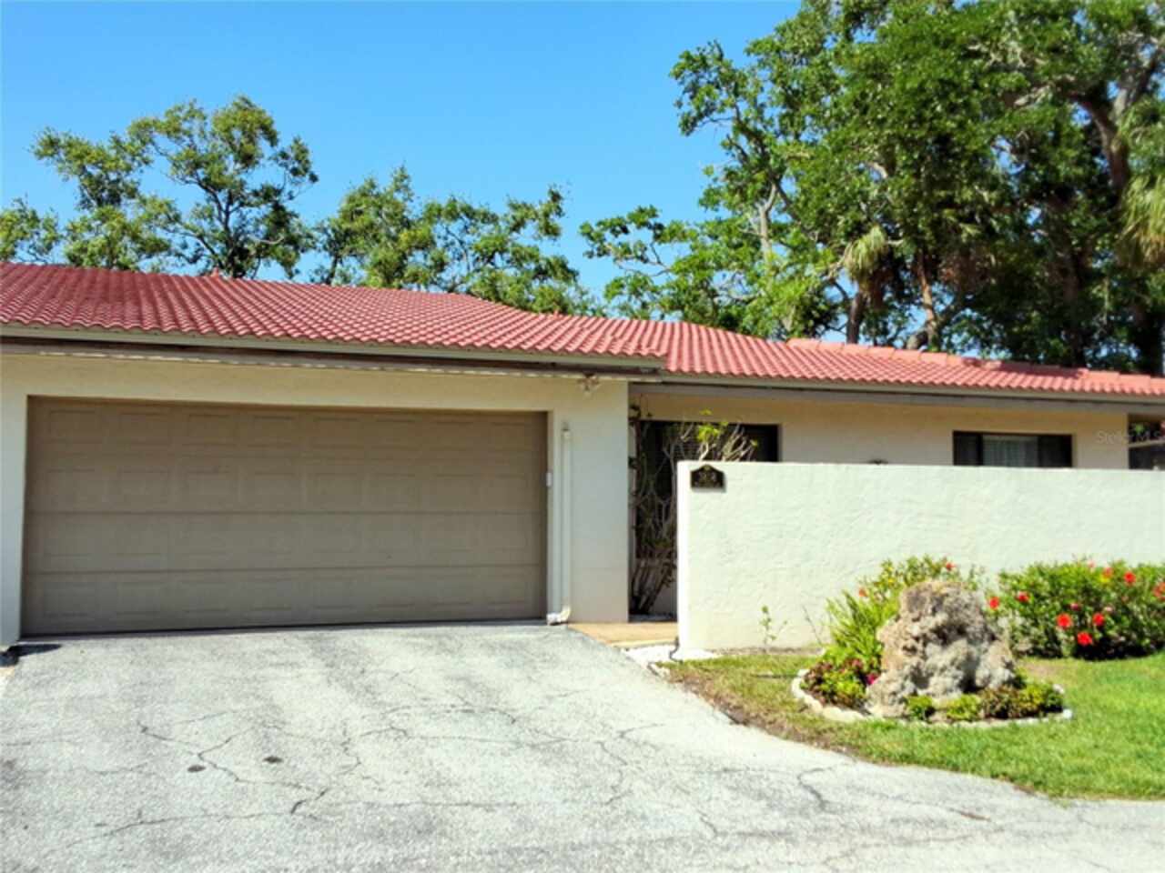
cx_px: 582
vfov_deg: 49.7
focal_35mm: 28
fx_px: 942
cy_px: 436
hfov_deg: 63.4
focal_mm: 2.91
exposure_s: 1/1429
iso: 32
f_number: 1.9
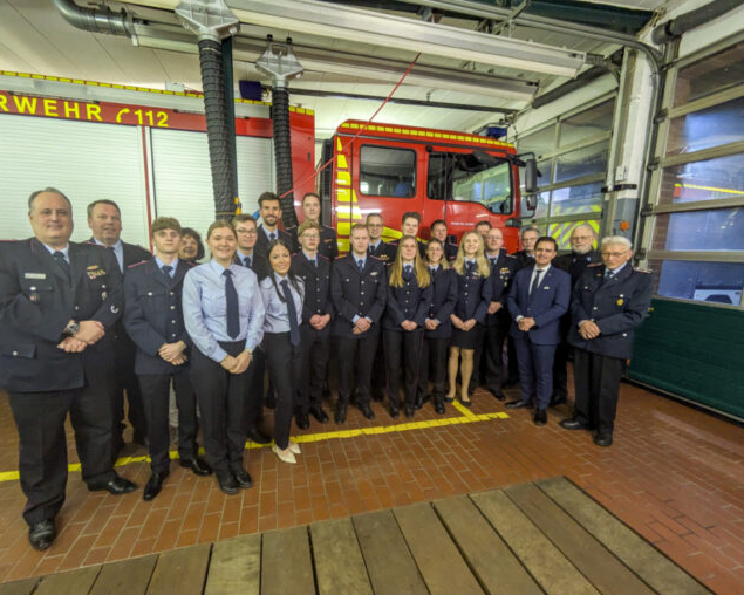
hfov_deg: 96.7
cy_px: 300
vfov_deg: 84.0
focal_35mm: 15
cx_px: 354
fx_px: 330
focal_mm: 1.83
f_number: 2.2
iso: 463
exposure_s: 1/35
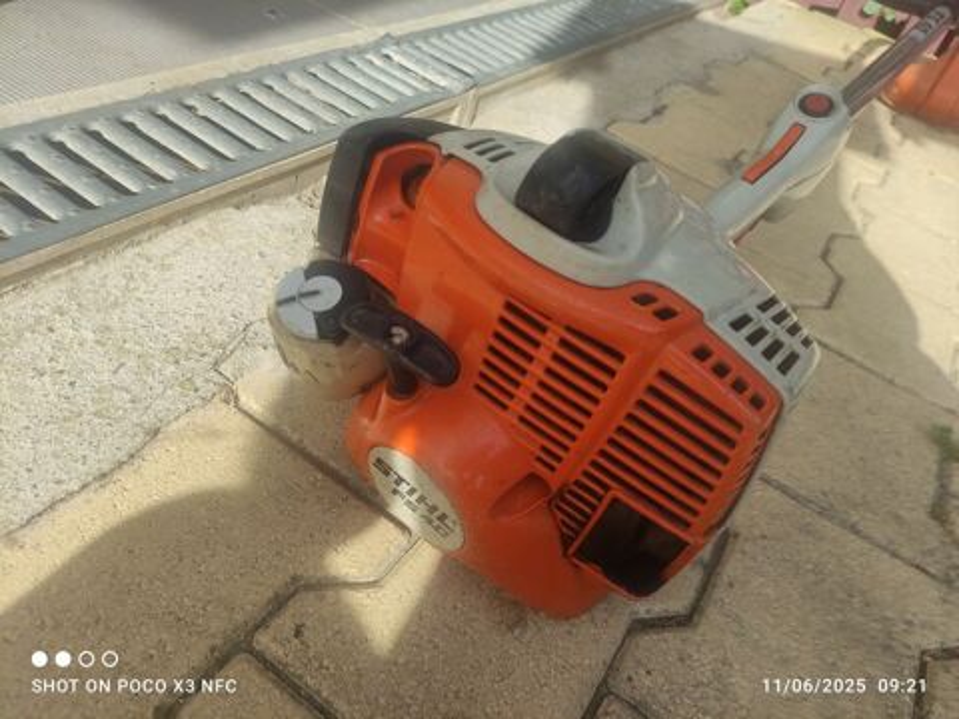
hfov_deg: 69.4
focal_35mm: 25
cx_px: 480
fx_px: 693
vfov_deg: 54.9
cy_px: 360
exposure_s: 1/852
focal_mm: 5.43
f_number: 1.89
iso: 100
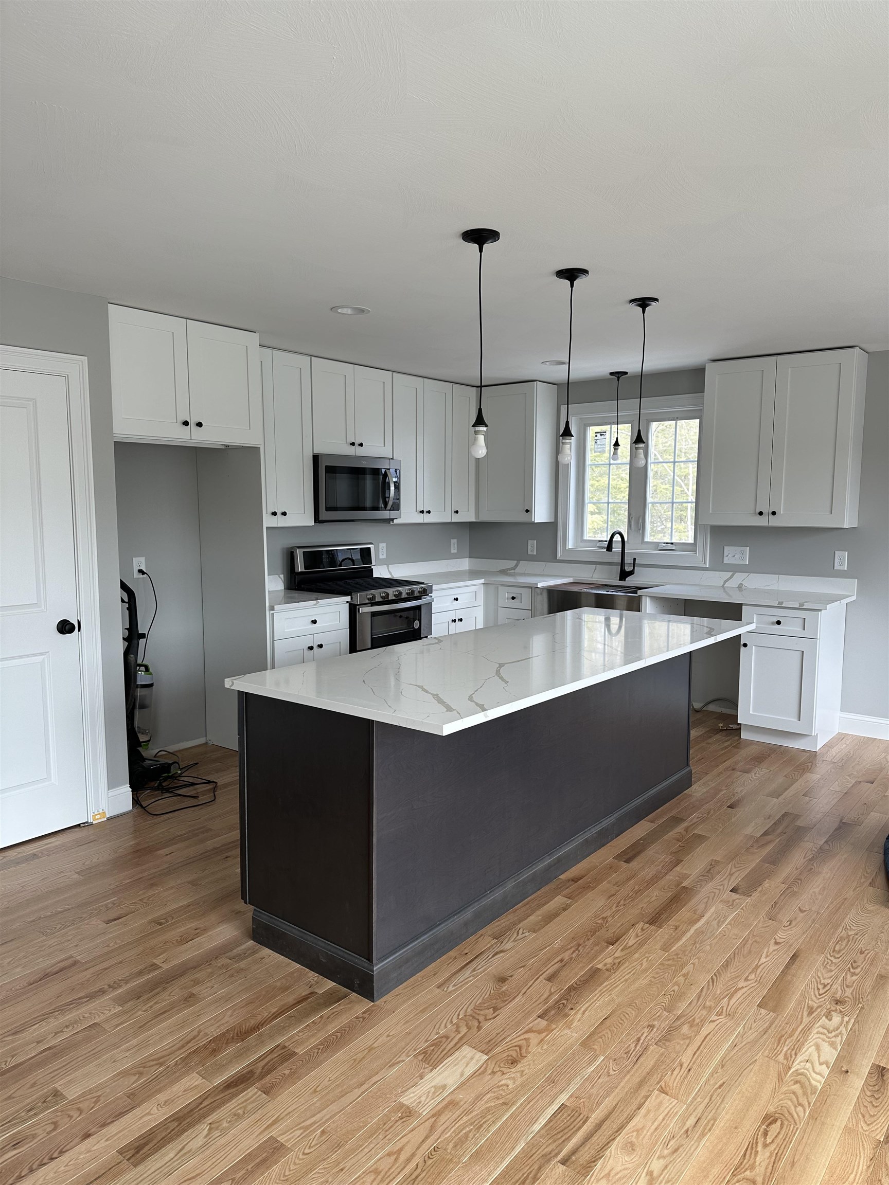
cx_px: 444
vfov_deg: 71.6
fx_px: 822
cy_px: 592
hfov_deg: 56.8
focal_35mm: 24
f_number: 1.78
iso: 80
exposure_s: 1/121
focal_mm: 6.86
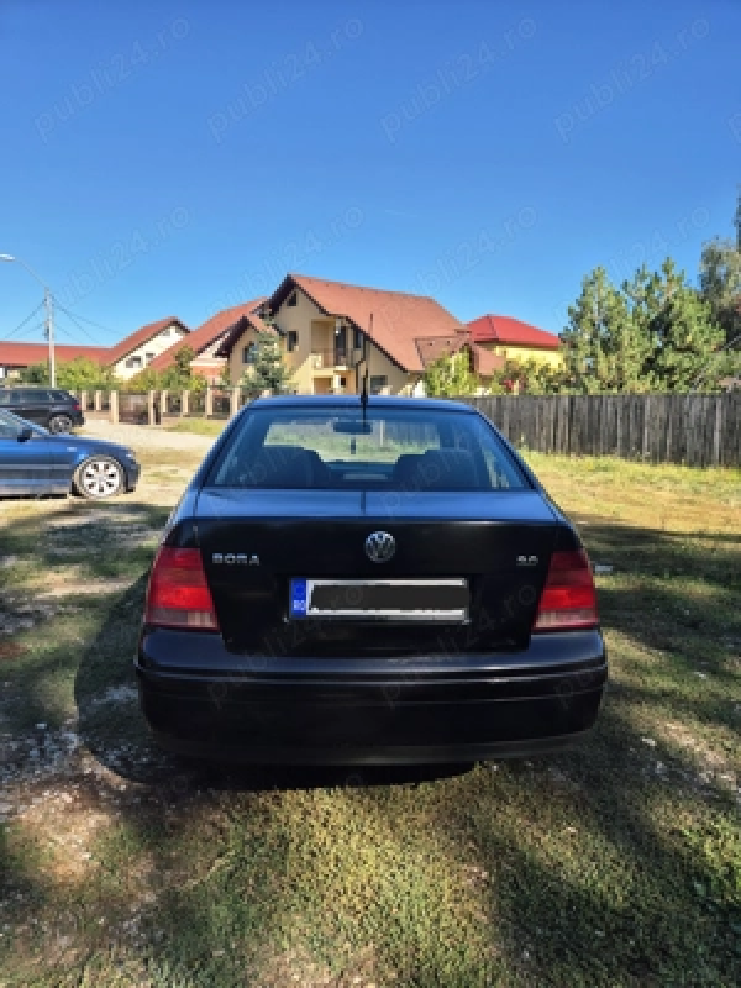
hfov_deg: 58.9
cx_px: 370
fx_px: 656
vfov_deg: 73.9
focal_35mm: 23
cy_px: 494
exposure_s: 1/1000
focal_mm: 5.4
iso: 25
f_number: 1.8
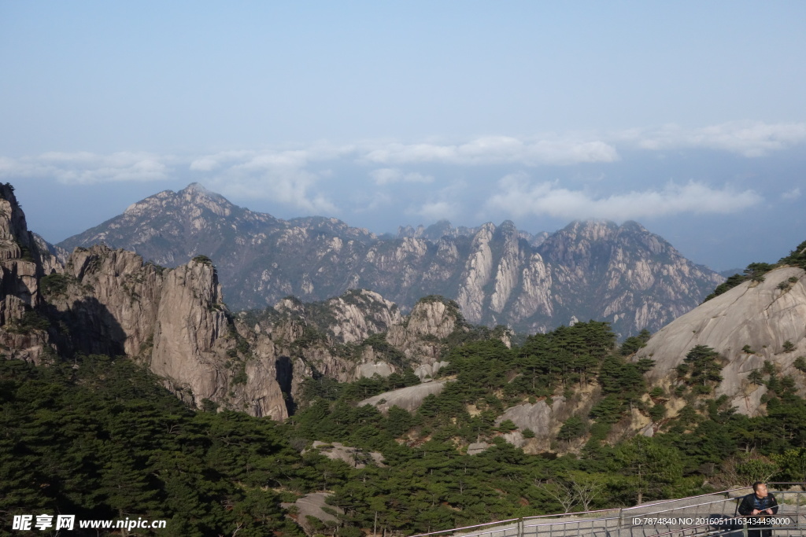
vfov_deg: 29.3
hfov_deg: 42.7
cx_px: 403
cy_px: 268
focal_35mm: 46
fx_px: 1030
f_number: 8
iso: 800
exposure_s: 1/1600
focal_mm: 16.99
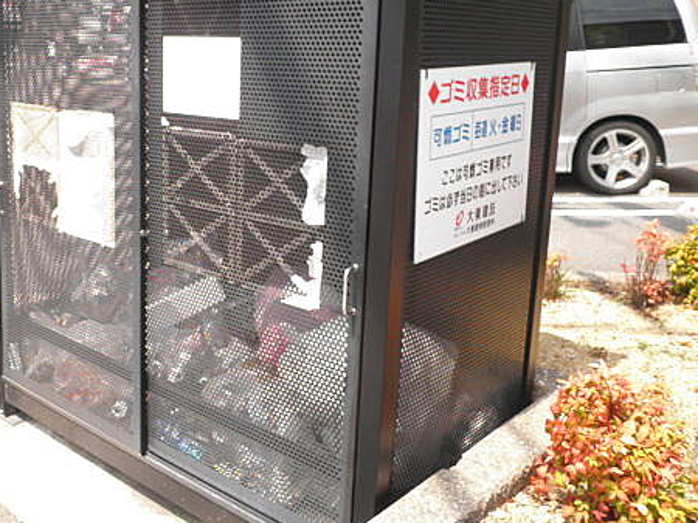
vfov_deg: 38.4
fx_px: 746
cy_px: 205
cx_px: 214
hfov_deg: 49.0
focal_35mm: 37
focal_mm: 4.7
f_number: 2.8
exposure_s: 1/250
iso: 64
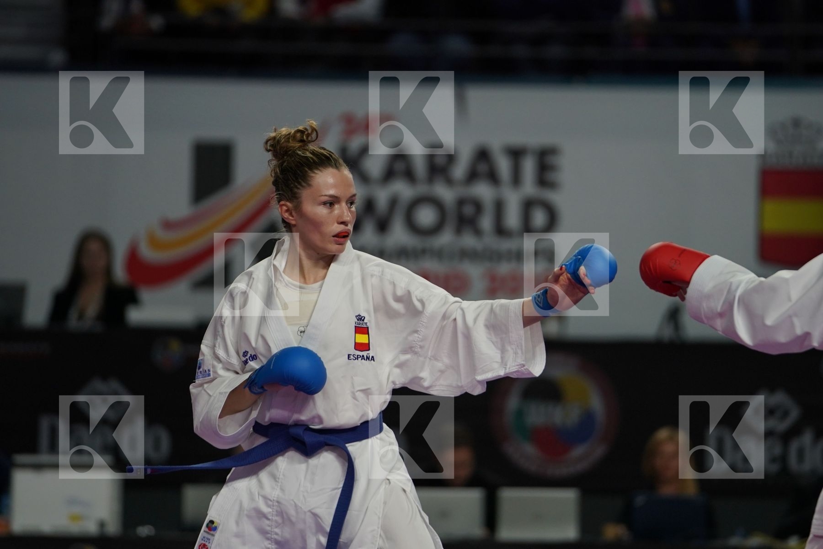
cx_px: 412
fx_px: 6858
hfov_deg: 6.9
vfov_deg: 4.6
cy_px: 274
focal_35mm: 300
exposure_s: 1/1000
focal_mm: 200
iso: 800
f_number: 2.8
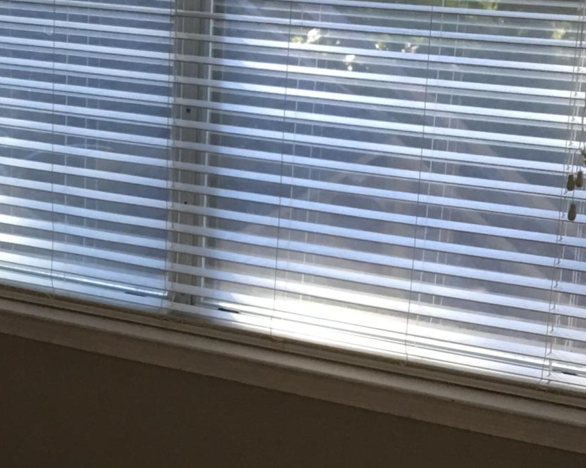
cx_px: -39
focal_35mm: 100
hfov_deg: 18.5
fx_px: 1734
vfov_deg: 15.3
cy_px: 358
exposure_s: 1/30
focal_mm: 4.15
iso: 25
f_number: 2.2
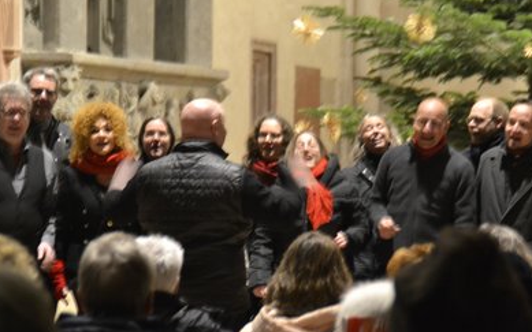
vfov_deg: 4.8
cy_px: 181
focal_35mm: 271
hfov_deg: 7.7
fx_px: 3929
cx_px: 263
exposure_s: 1/10
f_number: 6.3
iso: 3200
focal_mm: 150
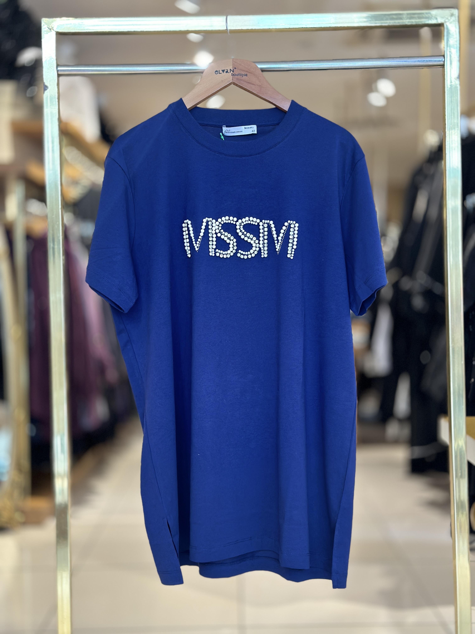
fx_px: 878
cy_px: 317
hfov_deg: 30.3
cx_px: 238
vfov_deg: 39.7
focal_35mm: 48
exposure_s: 1/60
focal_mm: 6.86
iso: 200
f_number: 1.78
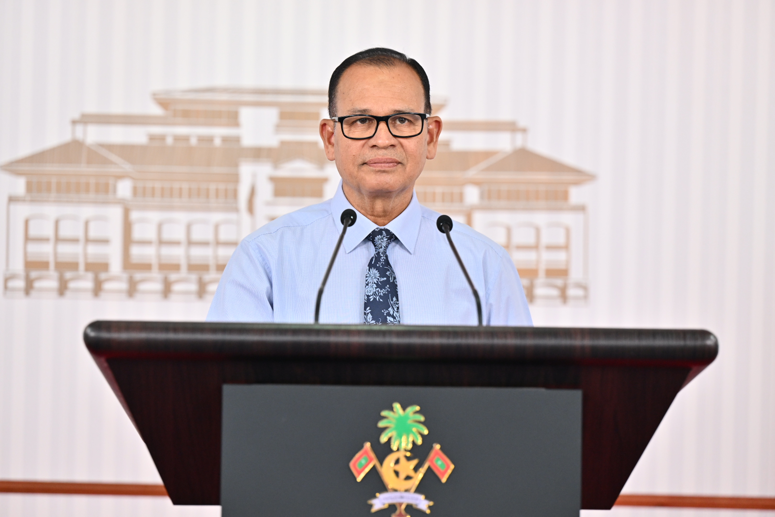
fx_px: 3444
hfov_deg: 12.8
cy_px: 258
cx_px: 388
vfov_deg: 8.6
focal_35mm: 160
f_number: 3.5
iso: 1600
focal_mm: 160
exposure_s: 1/200
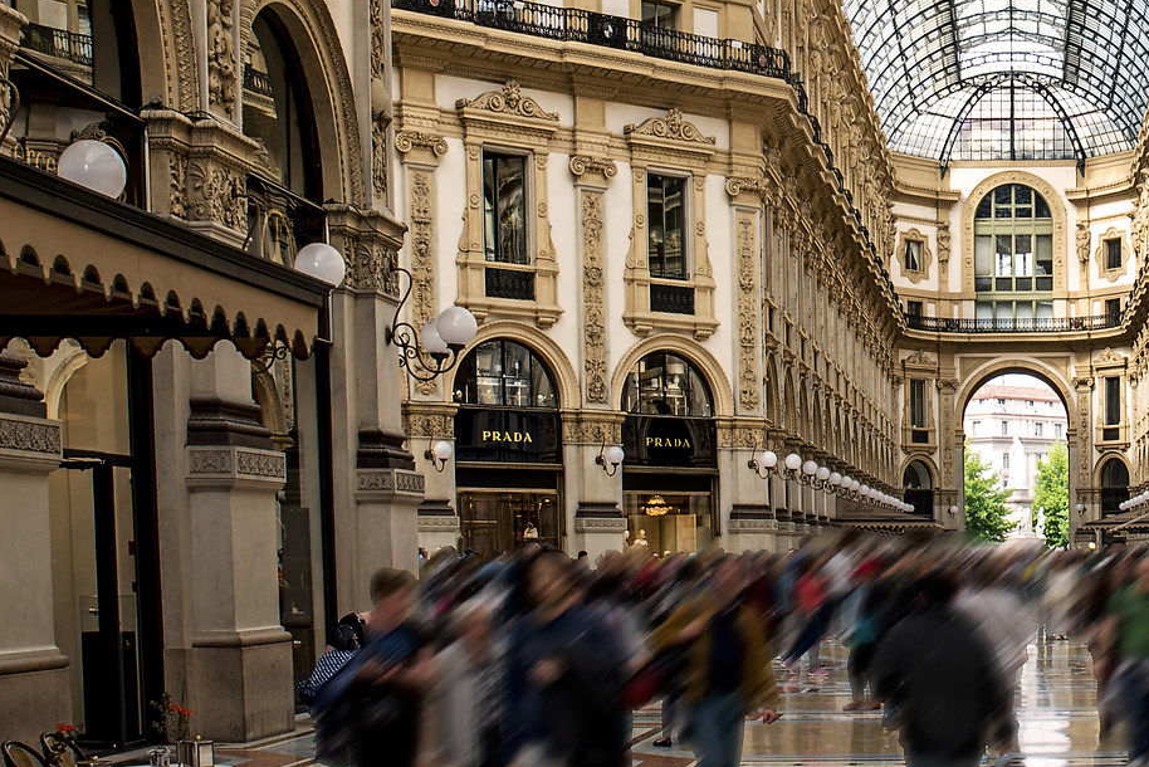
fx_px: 2011
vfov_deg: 21.0
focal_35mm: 63
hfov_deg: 30.6
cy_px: 48
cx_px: 1014
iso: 100
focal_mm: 24
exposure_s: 1/50
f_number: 7.1
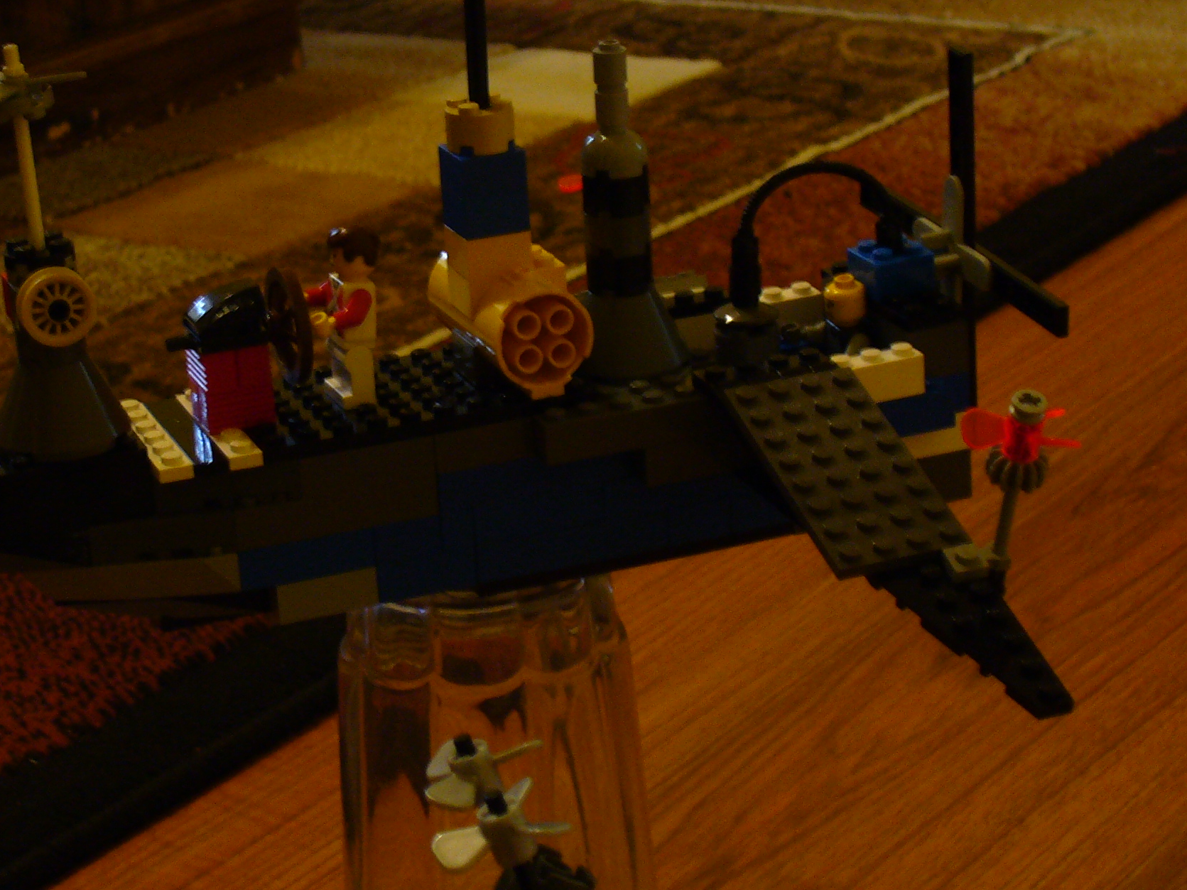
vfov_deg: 16.2
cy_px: 332
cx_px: 410
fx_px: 3120
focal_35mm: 91
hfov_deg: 21.5
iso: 100
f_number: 3.1
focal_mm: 8.9
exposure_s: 1/8
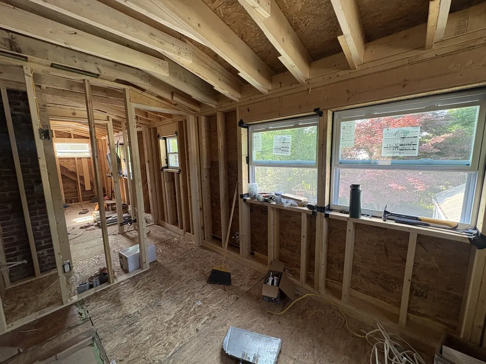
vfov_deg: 85.7
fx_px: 197
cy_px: 182
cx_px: 243
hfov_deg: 102.1
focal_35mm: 14
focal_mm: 2.22
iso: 200
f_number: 2.2
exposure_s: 1/99
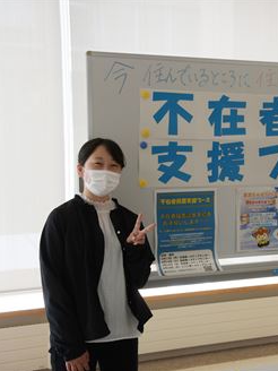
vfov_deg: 29.4
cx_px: 260
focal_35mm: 66
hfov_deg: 21.7
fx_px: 707
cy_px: 185
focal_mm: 30
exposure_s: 1/80
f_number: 7.1
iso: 500
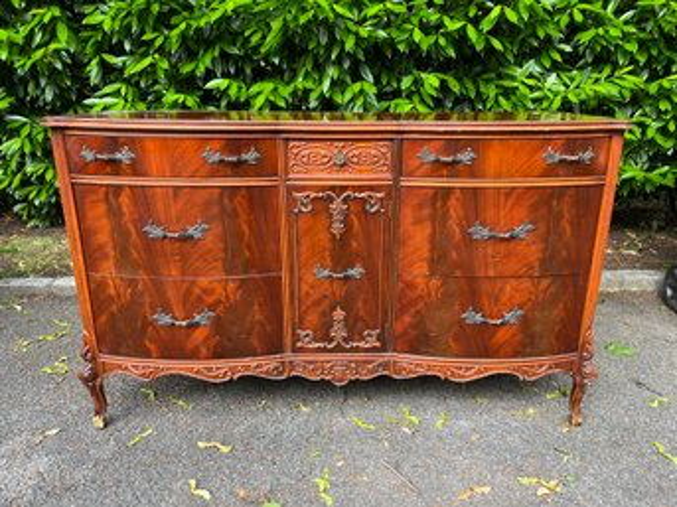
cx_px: 338
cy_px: 254
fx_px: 508
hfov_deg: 67.3
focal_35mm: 26
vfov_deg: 53.0
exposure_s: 1/121
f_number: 1.5
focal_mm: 5.7
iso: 64
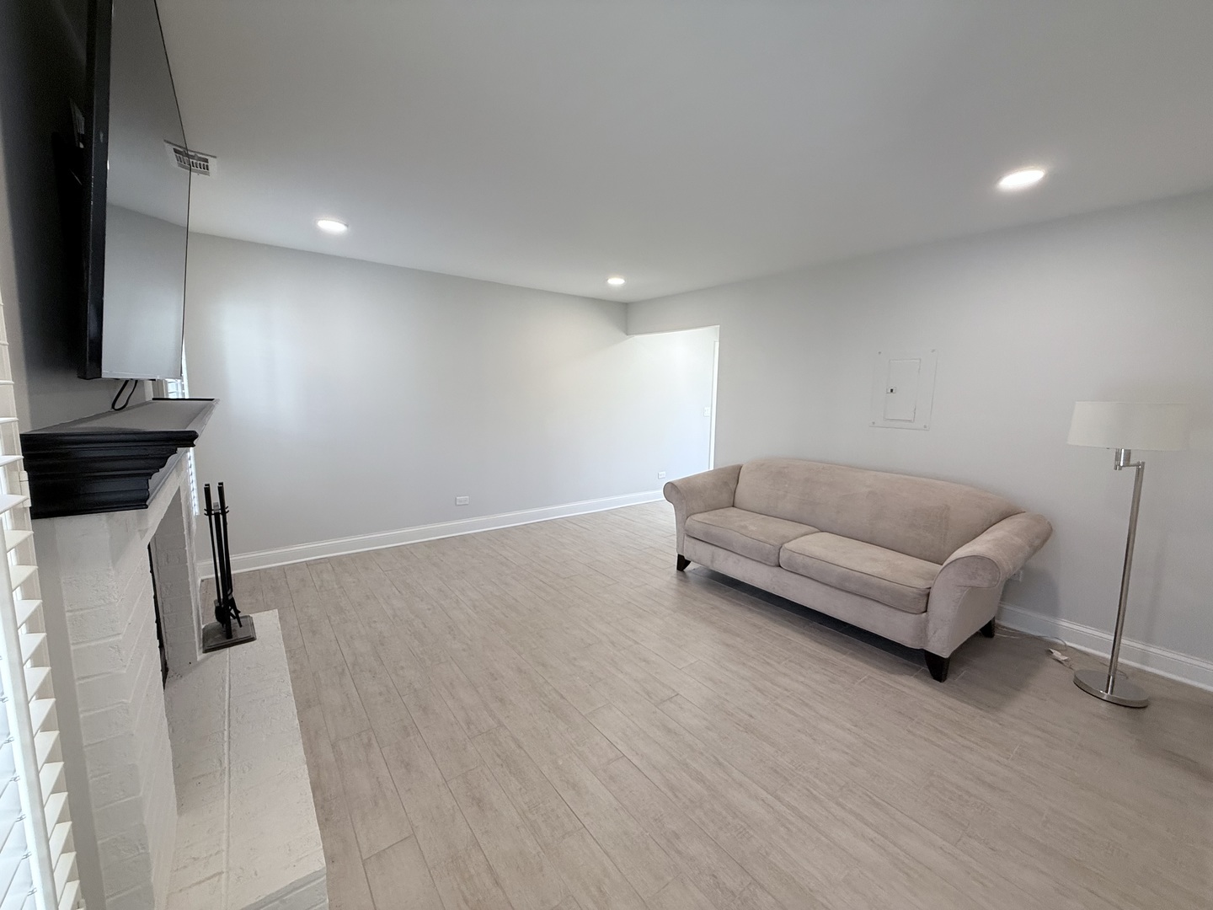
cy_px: 455
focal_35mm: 14
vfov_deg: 85.7
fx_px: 491
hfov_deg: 102.1
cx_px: 606
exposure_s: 1/120
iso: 160
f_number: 2.2
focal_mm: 2.22
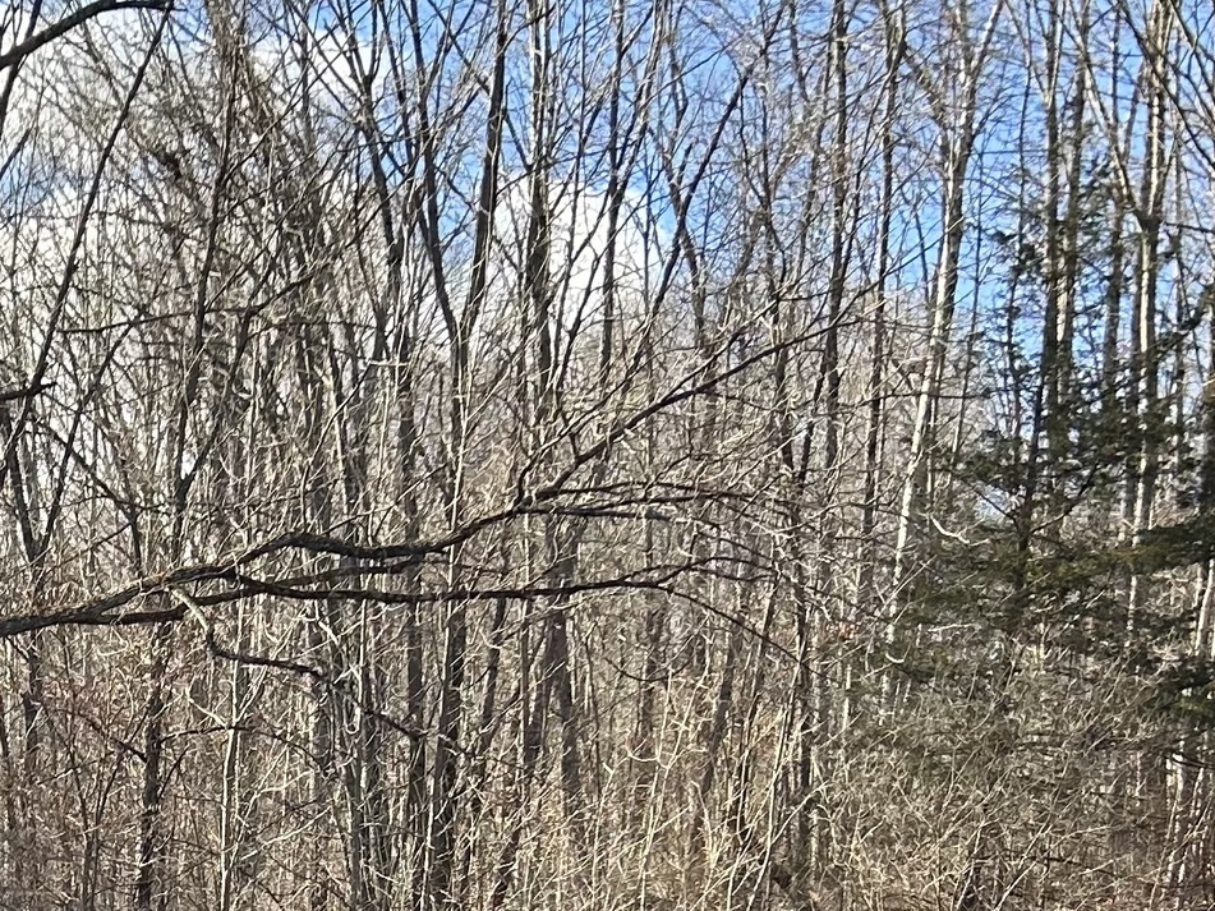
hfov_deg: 20.9
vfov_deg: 16.7
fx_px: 2948
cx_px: -413
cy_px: 1154
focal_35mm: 84
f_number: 1.5
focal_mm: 5.7
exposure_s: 1/643
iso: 50
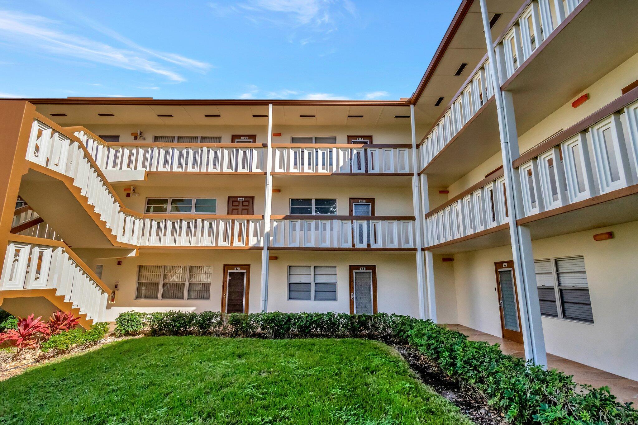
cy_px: 212
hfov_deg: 90.0
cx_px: 319
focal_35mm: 18
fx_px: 319
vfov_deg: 67.4
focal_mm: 12
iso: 1000
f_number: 8
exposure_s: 1/2500
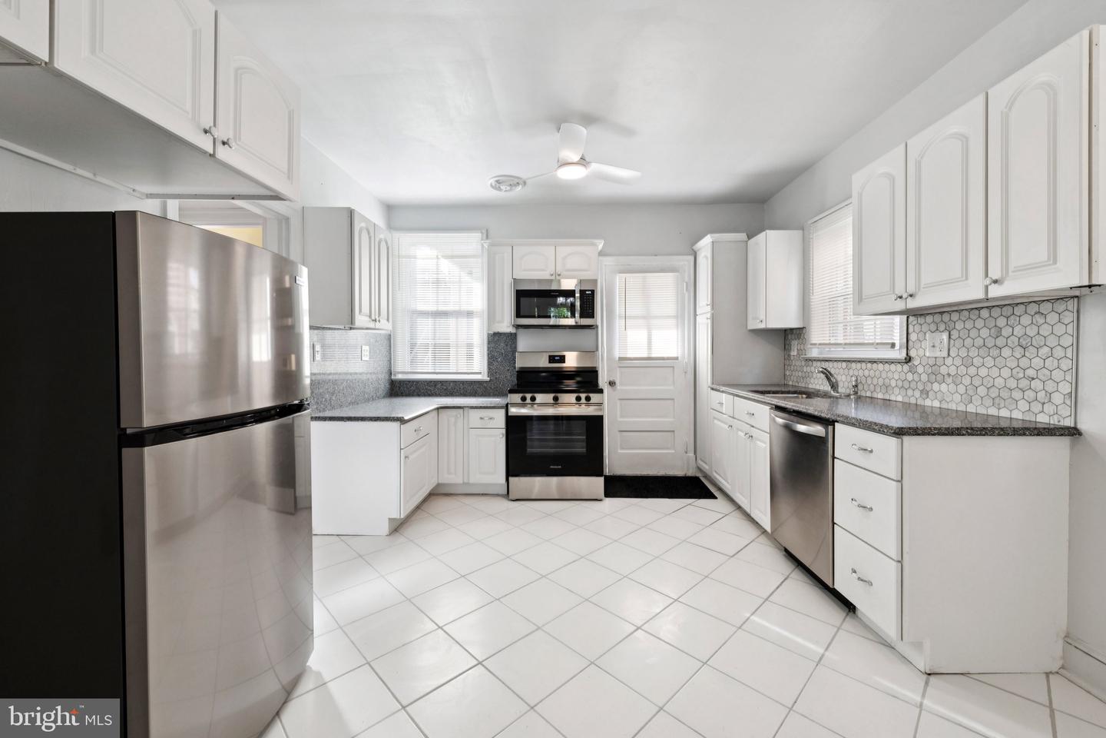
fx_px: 430
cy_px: 369
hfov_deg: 104.3
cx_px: 553
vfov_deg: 81.2
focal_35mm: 14
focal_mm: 14
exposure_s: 1/40
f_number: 9
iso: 250
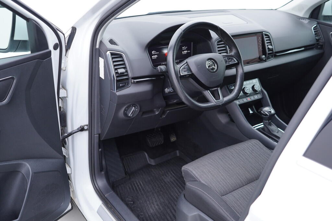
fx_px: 332
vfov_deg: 36.9
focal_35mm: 36
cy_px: 110
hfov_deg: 53.1
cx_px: 166
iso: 160
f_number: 2.8
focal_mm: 24
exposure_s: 1/40
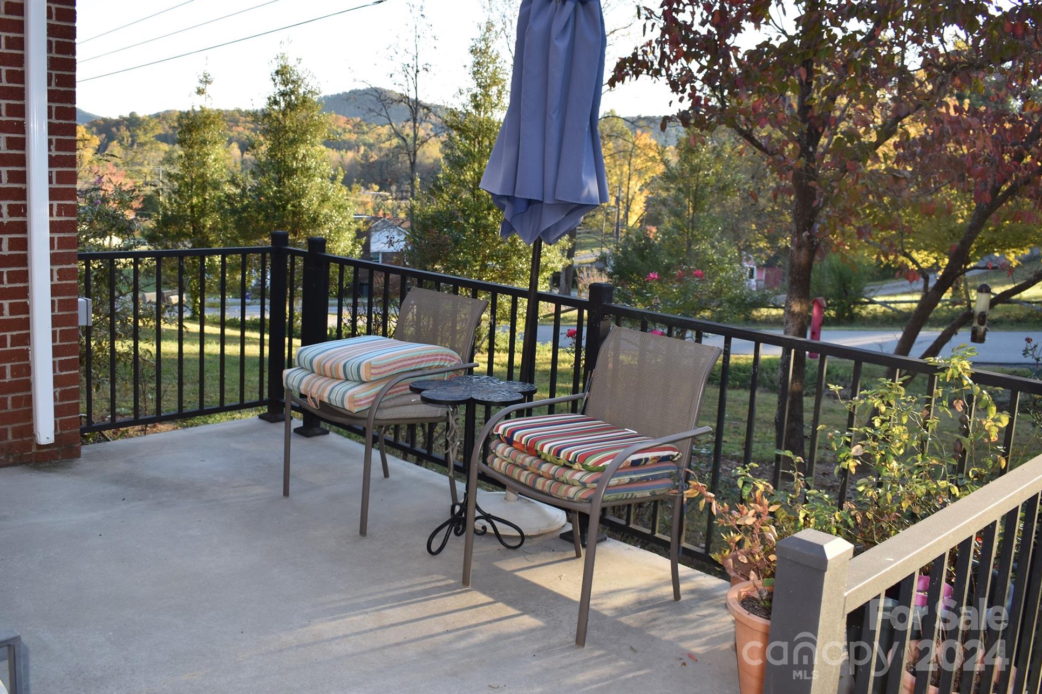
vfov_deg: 37.8
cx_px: 495
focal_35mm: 35
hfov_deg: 54.4
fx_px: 1013
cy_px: 332
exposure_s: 1/125
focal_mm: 22
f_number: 5.6
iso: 160
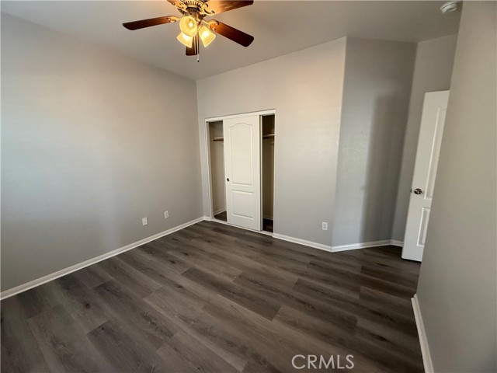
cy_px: 186
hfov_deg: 102.1
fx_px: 201
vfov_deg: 85.7
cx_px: 248
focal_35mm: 14
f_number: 2.2
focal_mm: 2.22
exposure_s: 1/120
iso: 500
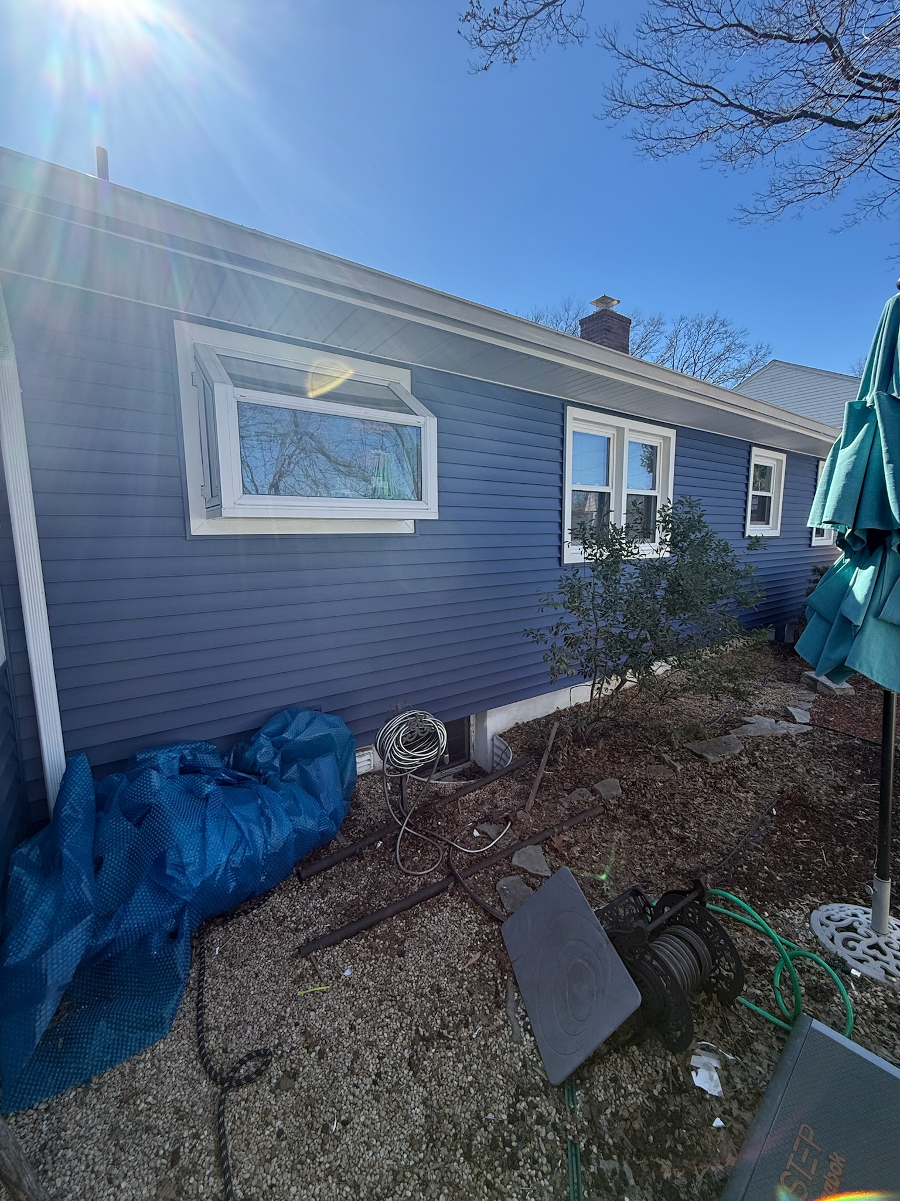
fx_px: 485
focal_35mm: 14
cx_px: 450
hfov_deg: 85.7
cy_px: 600
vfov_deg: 102.1
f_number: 2.2
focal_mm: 2.22
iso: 64
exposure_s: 1/942
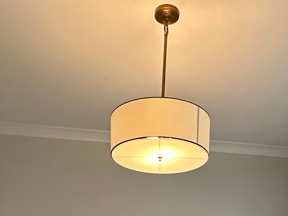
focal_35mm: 47
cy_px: 355
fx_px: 391
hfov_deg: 40.4
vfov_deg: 22.7
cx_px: 156
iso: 250
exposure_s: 1/120
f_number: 2.2
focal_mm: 2.22
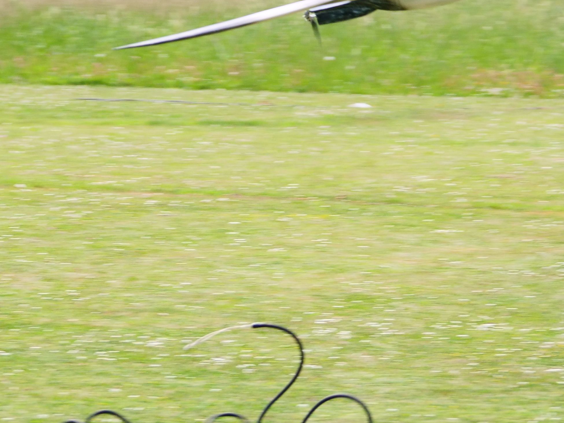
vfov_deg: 4.2
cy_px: 153
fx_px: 5719
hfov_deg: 5.6
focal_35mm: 351
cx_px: 374
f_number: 5
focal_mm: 100
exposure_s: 1/800
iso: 200
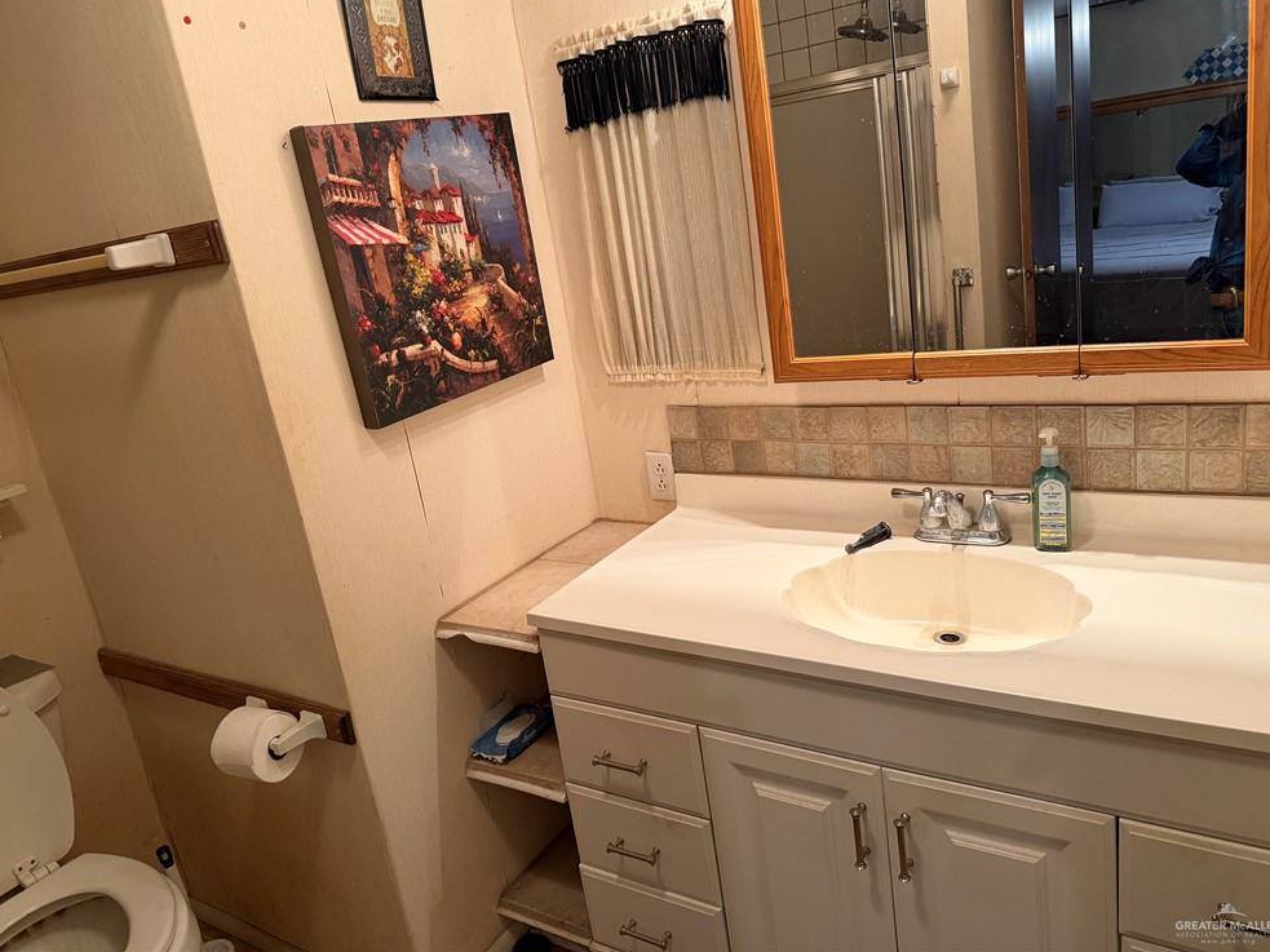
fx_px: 917
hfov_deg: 69.4
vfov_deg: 54.9
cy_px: 457
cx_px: 632
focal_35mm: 25
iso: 320
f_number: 1.78
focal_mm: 6.76
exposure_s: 1/60
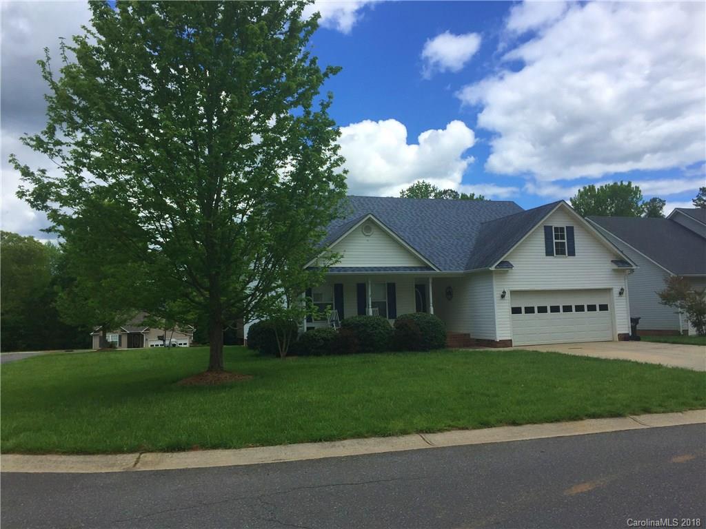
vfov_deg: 48.2
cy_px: 264
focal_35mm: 29
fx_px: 591
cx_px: 353
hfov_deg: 61.7
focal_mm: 4.15
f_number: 2.2
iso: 32
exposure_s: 1/2639
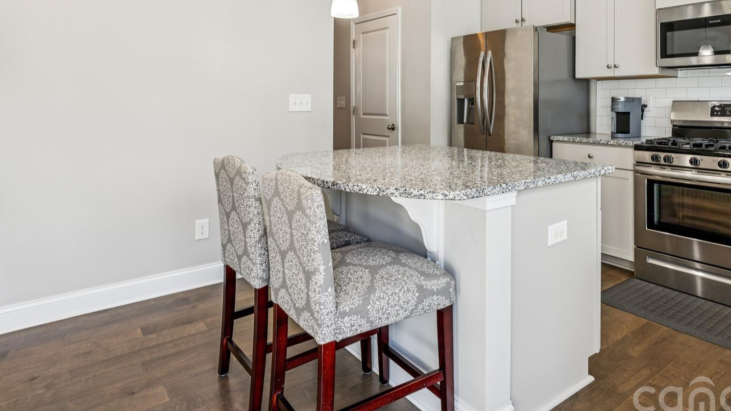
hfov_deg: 76.0
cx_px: 426
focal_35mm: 24
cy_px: 102
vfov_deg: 46.2
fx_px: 462
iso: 100
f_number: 10
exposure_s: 1/8
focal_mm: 16.6
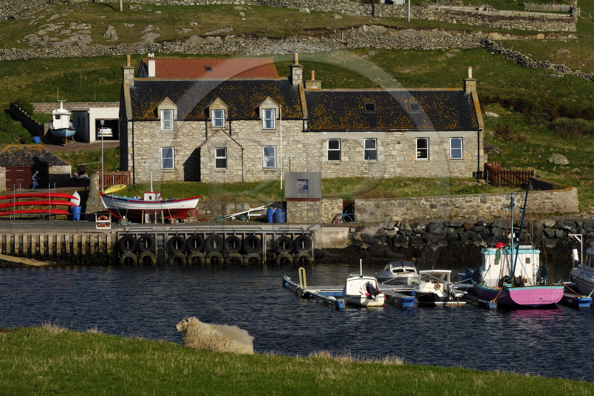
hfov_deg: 11.8
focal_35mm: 174
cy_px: 198
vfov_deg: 7.9
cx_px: 297
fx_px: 2870
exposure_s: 1/250
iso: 100
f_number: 11
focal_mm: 116
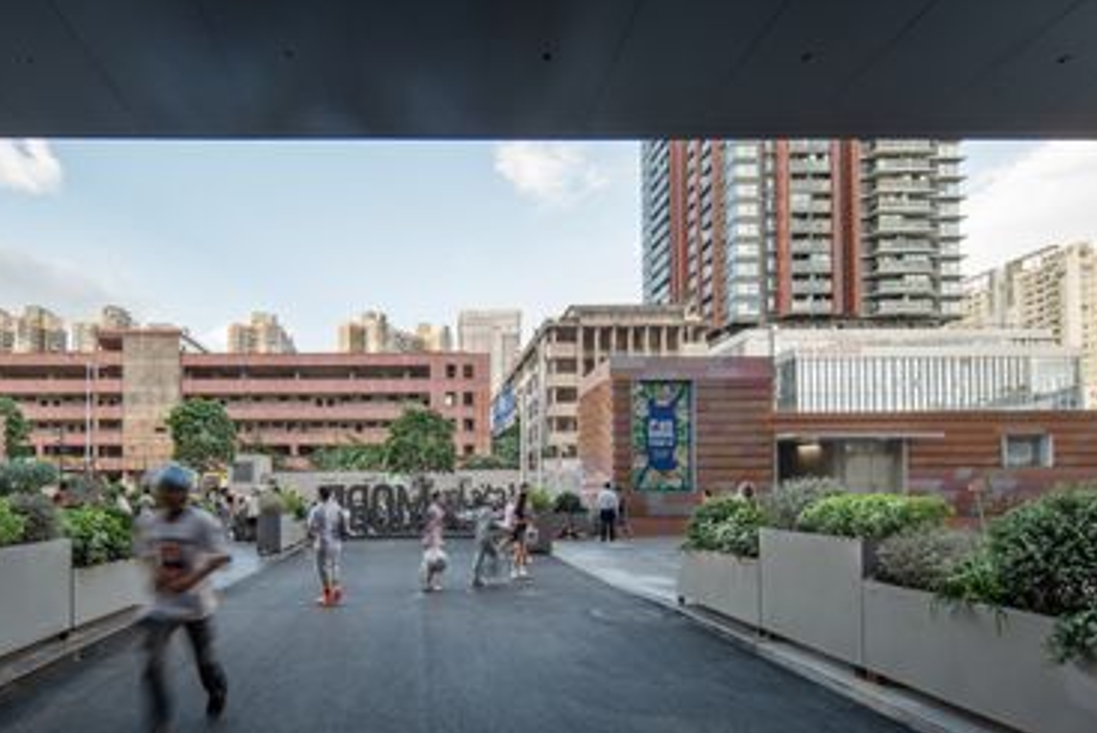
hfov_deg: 89.1
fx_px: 549
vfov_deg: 67.4
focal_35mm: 18
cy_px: 383
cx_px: 454
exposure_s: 1/15
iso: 100
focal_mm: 15
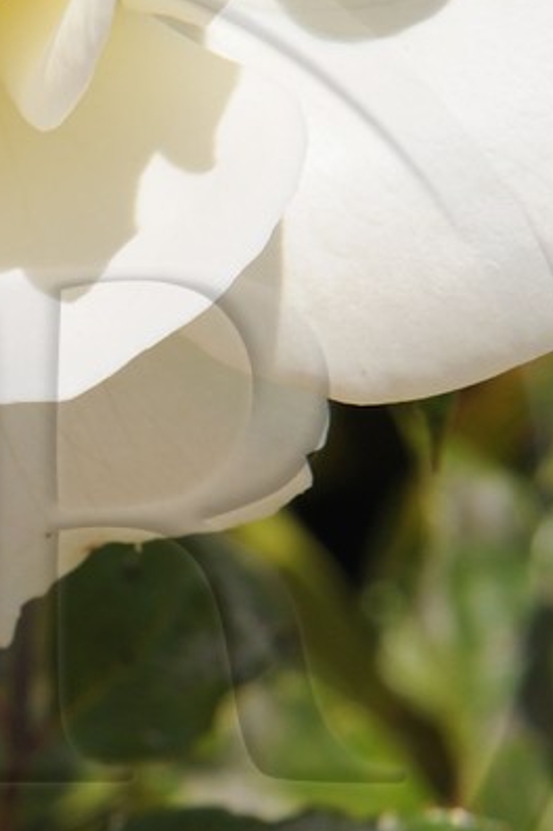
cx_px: -48
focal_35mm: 282
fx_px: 6509
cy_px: 527
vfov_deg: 7.3
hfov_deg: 4.9
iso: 200
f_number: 18
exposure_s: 1/125
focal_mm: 70
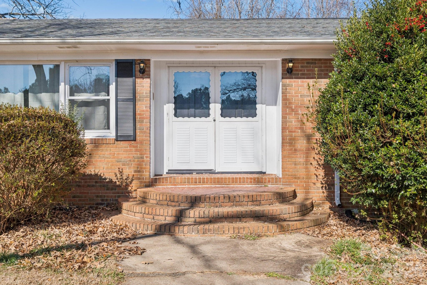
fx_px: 451
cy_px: 142
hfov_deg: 50.7
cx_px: 214
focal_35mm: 38
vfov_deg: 35.0
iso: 400
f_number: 8
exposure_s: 1/2000
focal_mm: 38
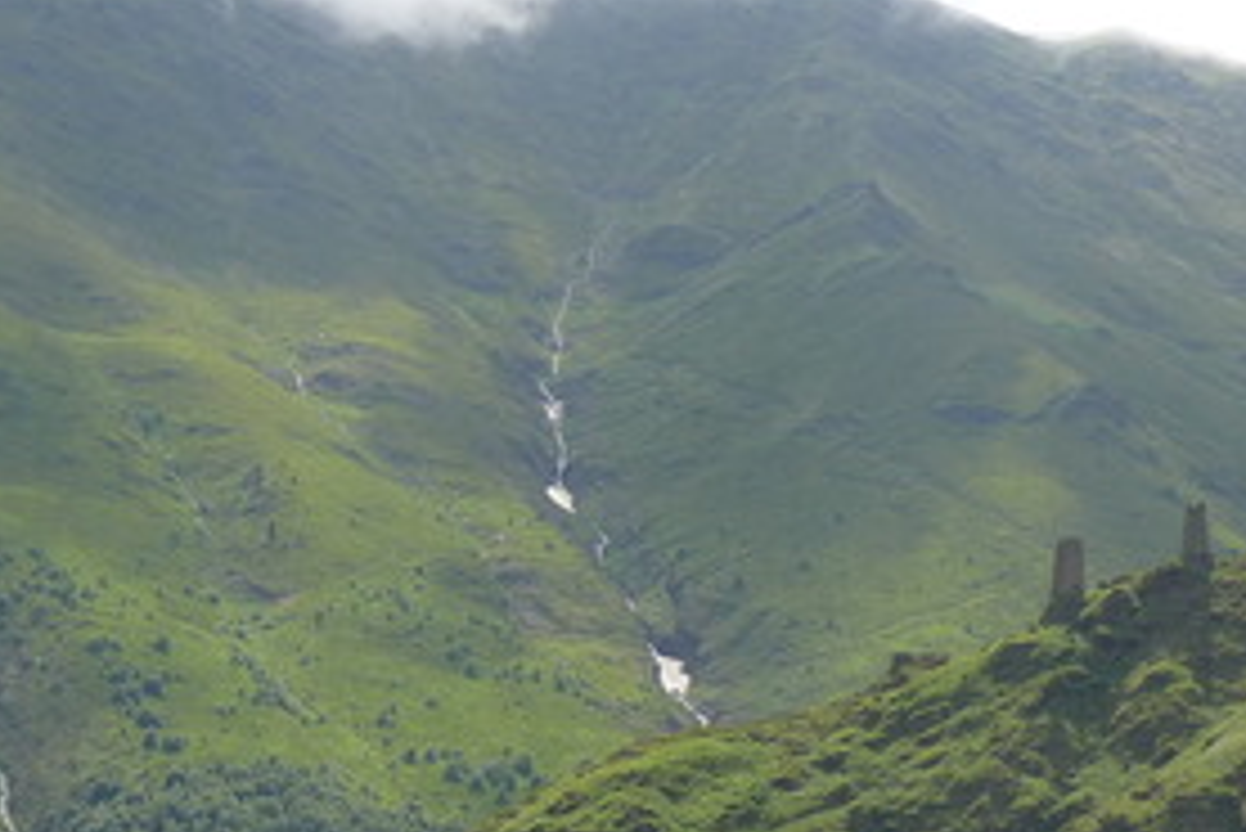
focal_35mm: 156
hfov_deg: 13.1
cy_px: 729
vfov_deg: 8.8
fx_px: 5402
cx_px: 281
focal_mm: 11.8
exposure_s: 1/2000
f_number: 2.8
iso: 80
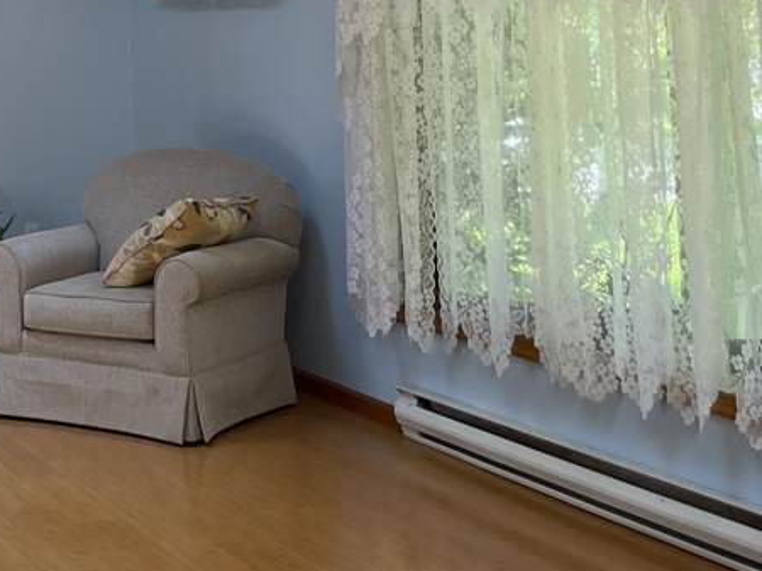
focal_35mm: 74
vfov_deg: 18.9
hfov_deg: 24.9
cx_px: -24
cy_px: -95
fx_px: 1628
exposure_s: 1/120
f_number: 1.6
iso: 80
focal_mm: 4.2
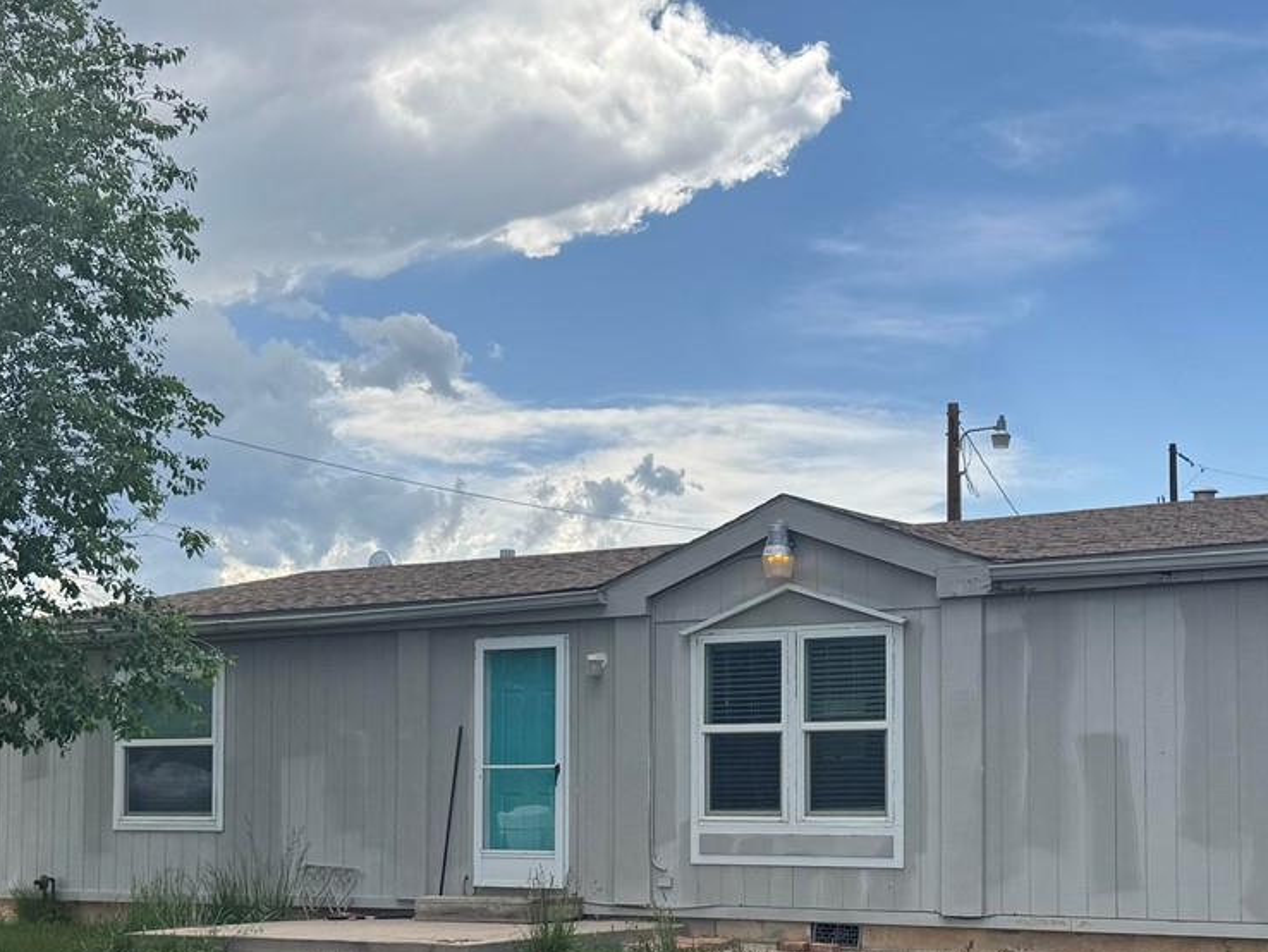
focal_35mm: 52
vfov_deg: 27.7
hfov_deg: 36.5
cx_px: 816
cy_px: 715
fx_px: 1905
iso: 80
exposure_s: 1/3802
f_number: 1.78
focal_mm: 6.76
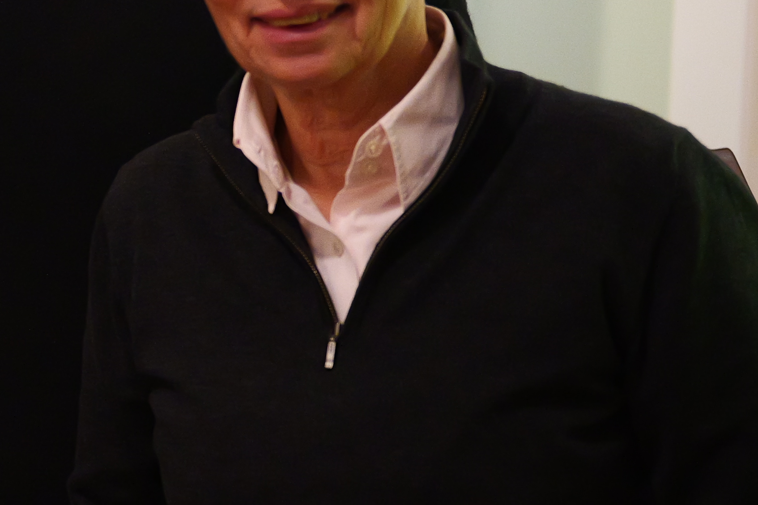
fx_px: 2610
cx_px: -523
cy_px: 178
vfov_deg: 11.0
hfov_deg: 14.8
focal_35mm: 124
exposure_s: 1/160
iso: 5000
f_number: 2.8
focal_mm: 35
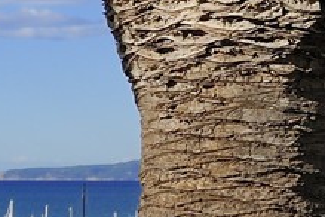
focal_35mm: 175
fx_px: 1580
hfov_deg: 8.6
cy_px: 232
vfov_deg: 7.8
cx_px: -803
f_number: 10
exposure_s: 1/400
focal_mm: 24
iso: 200
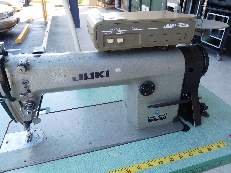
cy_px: 86
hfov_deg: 69.4
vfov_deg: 54.9
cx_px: 116
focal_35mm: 25
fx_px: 167
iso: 125
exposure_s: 1/100
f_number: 3.4
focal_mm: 4.5
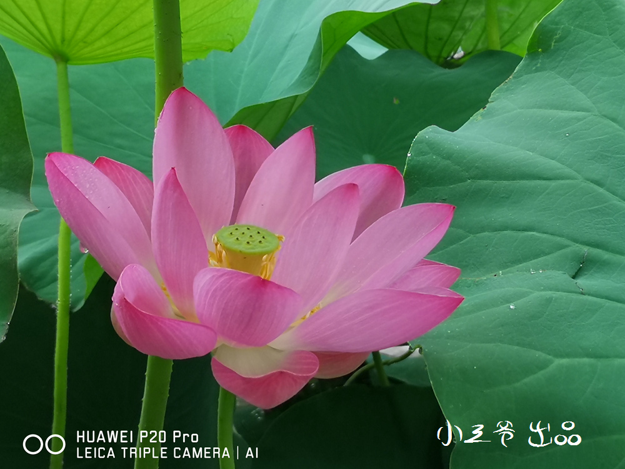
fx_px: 1462
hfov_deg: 24.1
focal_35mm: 81
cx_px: 312
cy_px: 234
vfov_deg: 18.2
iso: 50
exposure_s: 1/170
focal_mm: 3.95
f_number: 1.8
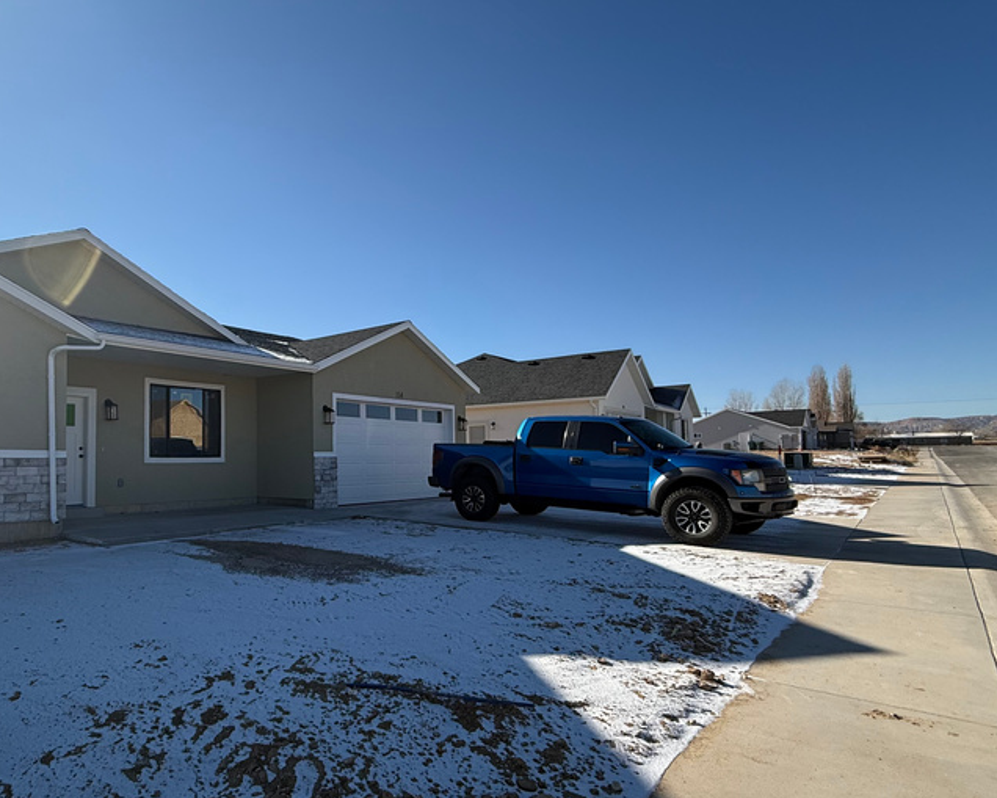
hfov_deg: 72.4
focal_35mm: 22
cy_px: 423
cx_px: 320
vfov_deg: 63.1
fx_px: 649
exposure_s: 1/1795
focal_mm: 2.22
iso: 50
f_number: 2.2
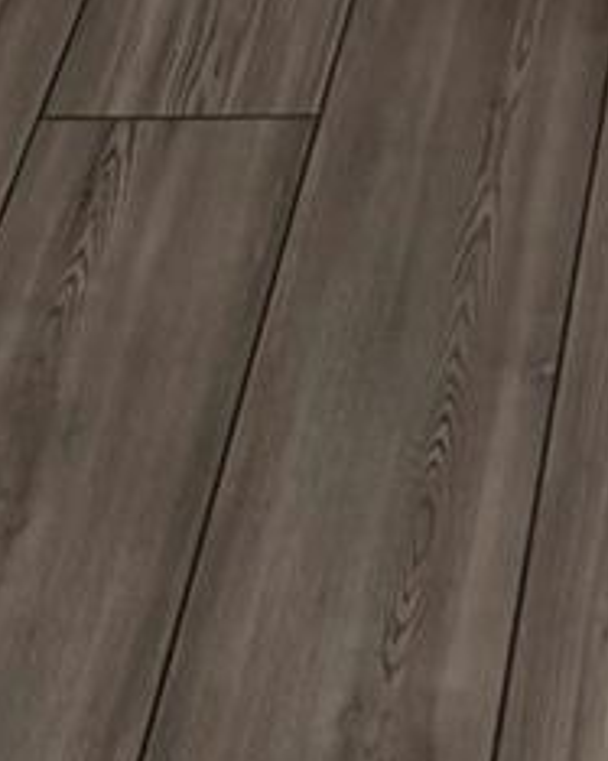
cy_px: -813
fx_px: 2701
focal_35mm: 120
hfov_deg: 12.2
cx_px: 953
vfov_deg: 13.5
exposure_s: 1/60
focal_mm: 6.76
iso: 160
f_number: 1.78
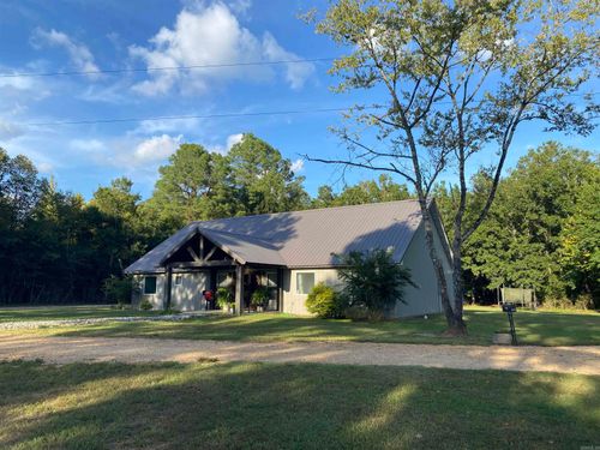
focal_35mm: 26
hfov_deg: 67.3
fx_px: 451
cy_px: 225
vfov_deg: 53.1
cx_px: 300
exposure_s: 1/1412
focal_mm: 4.25
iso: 32
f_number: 1.8
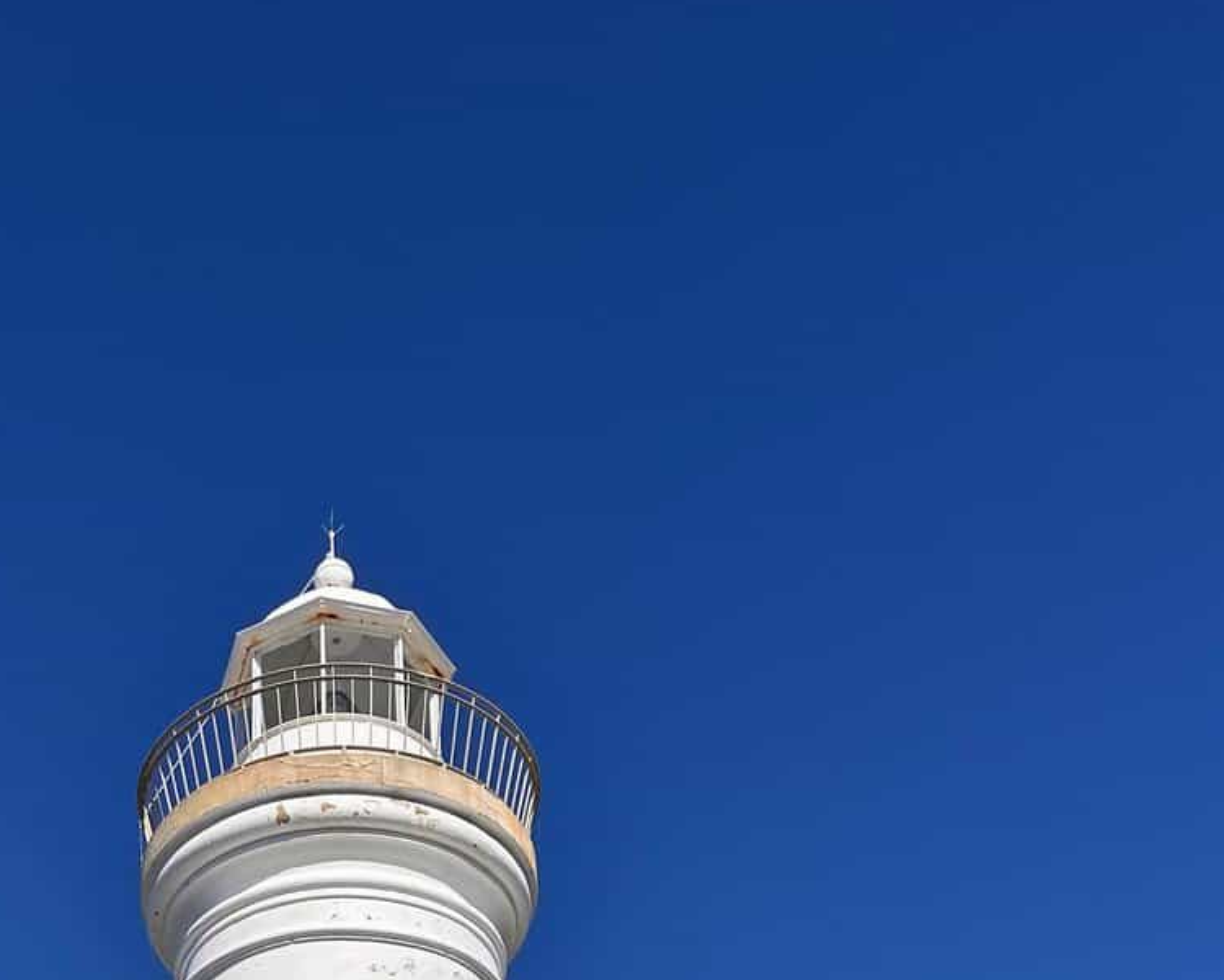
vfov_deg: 26.0
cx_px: 307
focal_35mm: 50
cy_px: 1259
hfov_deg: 36.5
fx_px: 1811
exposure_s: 1/12048
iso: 80
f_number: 1.78
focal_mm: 6.86
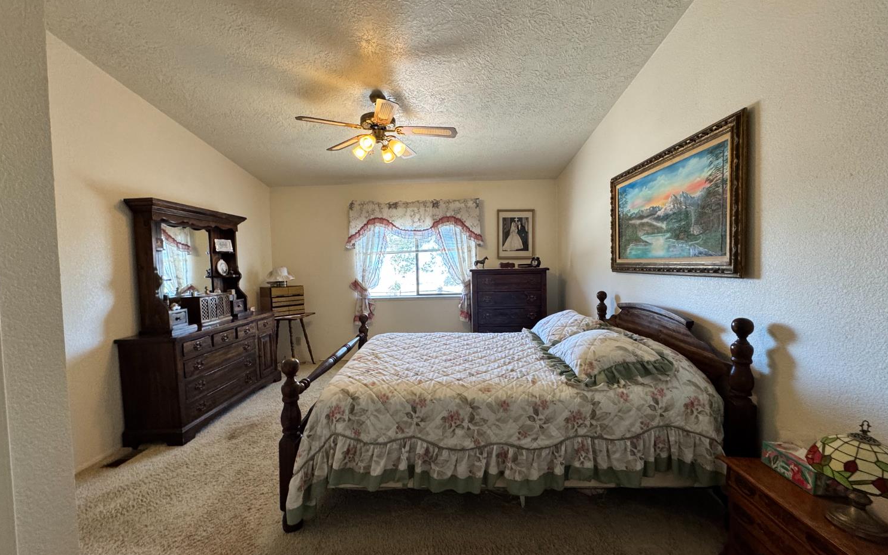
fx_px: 363
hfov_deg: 101.5
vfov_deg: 74.8
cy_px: 277
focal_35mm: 15
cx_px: 443
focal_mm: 2.22
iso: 250
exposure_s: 1/120
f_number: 2.2
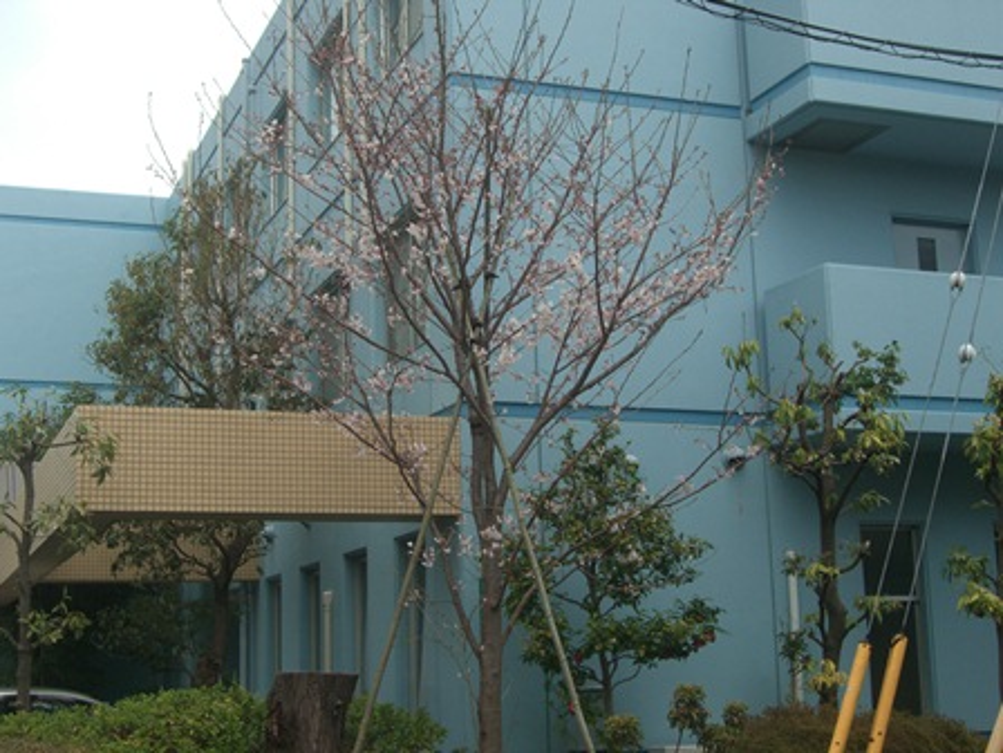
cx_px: 502
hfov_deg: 34.9
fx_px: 1594
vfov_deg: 26.6
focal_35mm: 55
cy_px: 376
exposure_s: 1/125
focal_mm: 11.5
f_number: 3.4
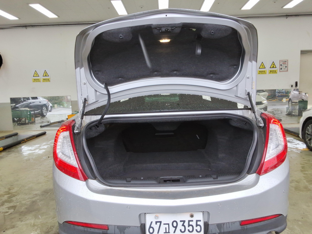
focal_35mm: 28
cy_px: 117
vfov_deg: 49.7
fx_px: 252
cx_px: 156
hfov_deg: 63.4
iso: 32
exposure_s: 1/158
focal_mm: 2.91
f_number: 1.9
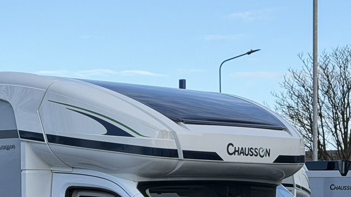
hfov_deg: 14.7
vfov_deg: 8.3
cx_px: 66
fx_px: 1349
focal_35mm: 145
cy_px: 245
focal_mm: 6.76
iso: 64
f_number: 1.78
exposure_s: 1/1754
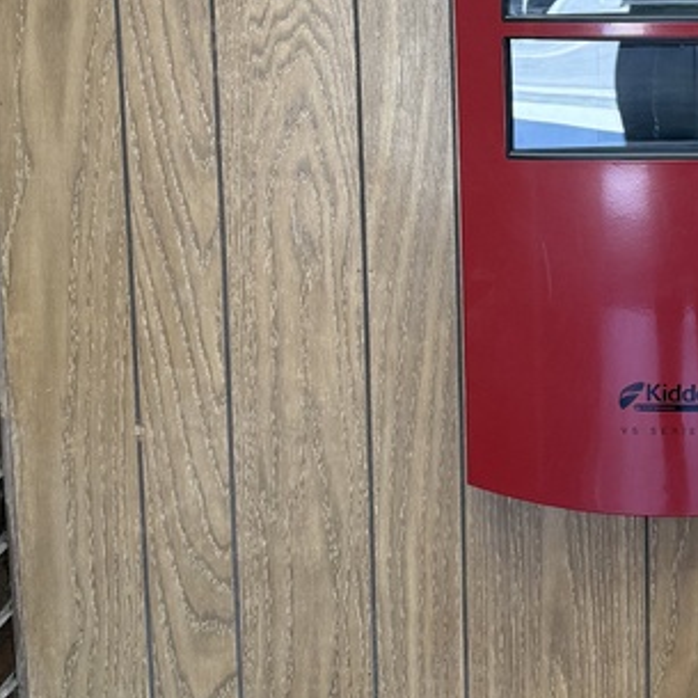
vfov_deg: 22.5
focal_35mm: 75
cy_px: 78
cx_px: 705
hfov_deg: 22.2
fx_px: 1711
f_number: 1.78
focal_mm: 6.76
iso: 200
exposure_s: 1/120
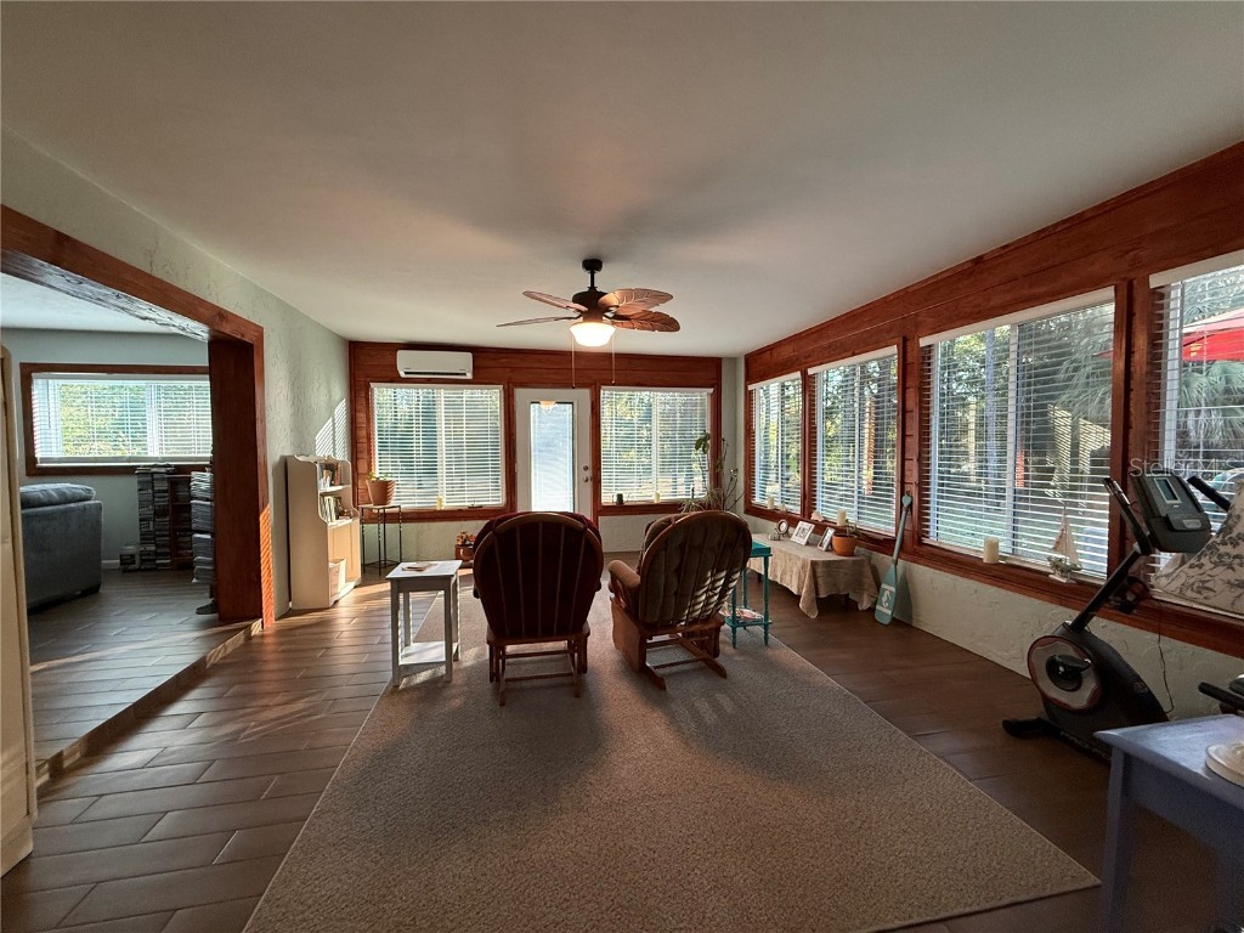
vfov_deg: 85.7
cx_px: 622
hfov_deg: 102.1
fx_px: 503
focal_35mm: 14
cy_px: 466
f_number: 2.2
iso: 320
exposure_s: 1/60
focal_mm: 2.22
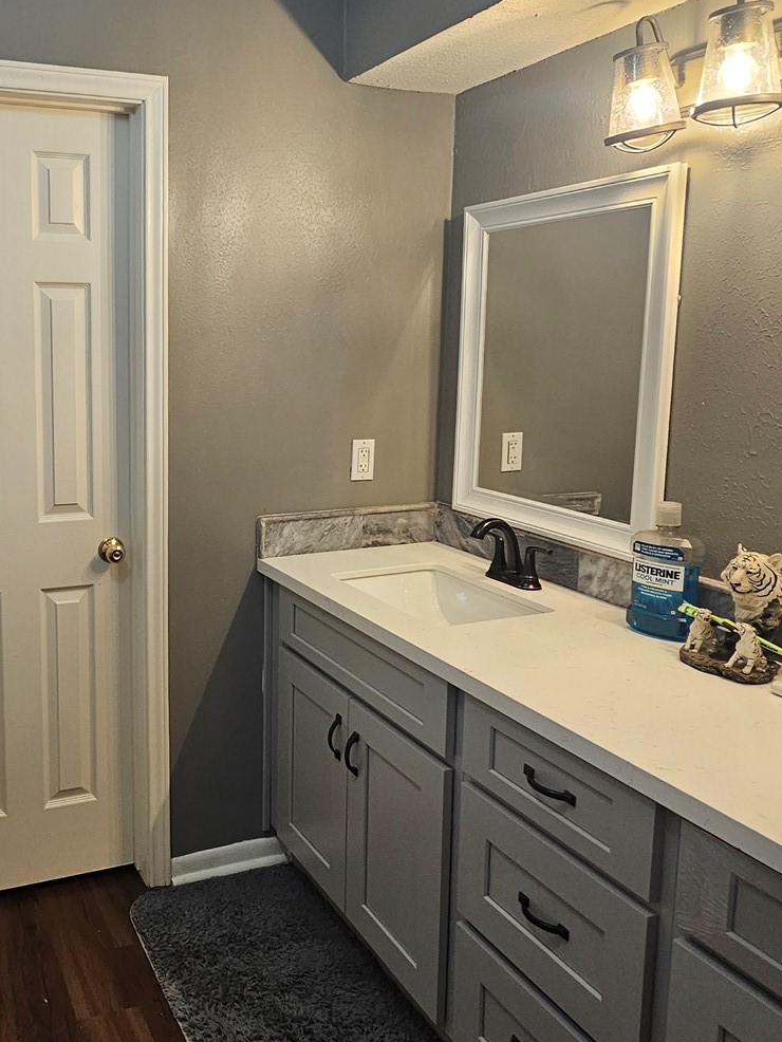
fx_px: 813
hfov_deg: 49.1
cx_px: 186
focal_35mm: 27
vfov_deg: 65.1
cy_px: 460
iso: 125
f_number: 2.2
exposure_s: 1/60
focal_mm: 2.2
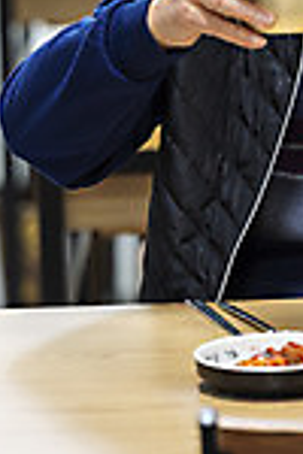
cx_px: 314
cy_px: -112
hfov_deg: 4.0
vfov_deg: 5.9
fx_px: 4381
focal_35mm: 347
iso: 640
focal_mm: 130
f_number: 2.8
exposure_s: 1/100
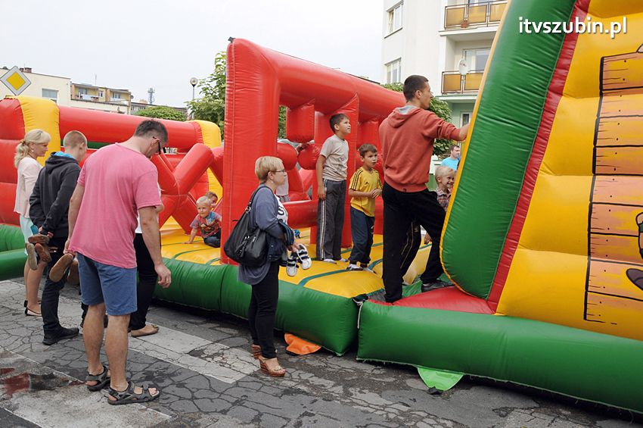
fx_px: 562
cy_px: 214
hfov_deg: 59.5
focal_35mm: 32
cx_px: 322
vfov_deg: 41.6
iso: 500
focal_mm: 21
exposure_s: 1/320
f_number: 8
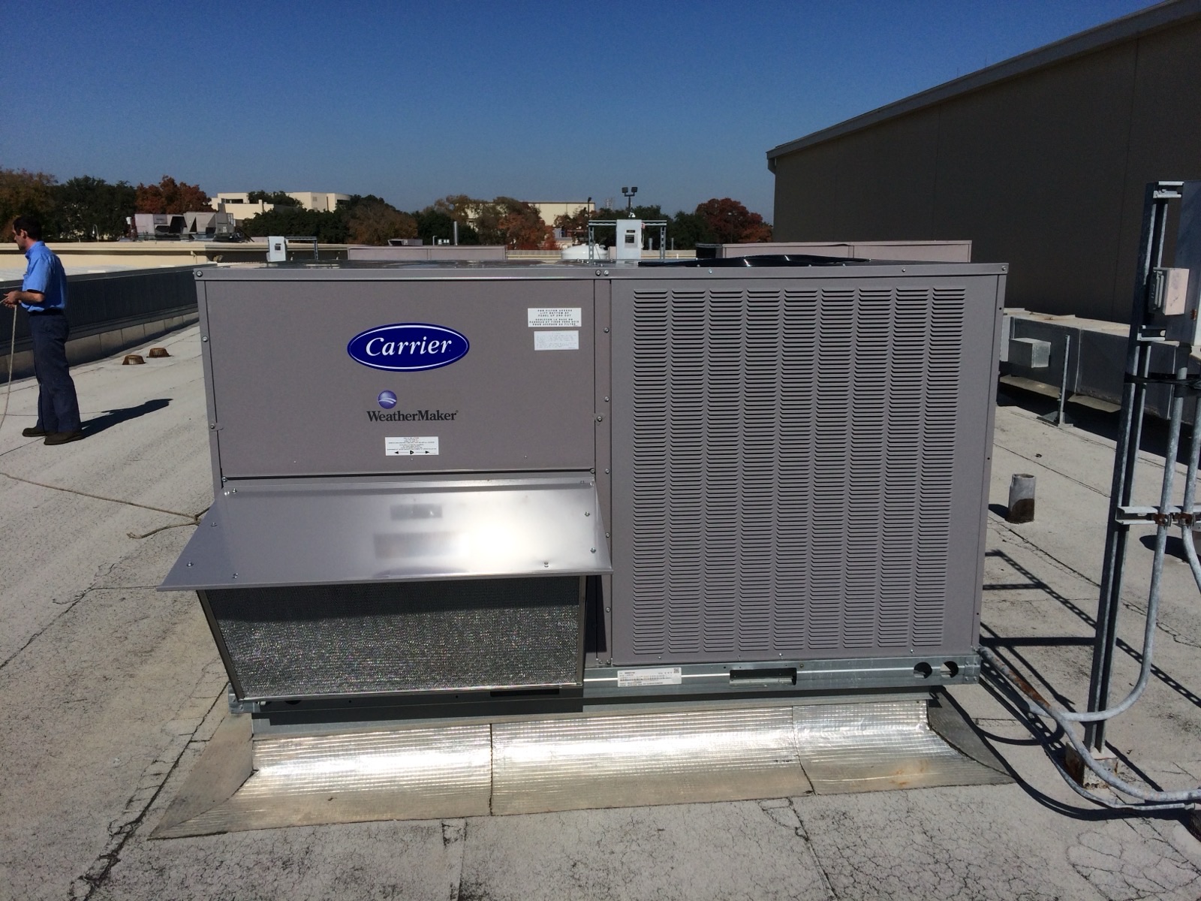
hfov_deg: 61.7
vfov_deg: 48.2
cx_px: 600
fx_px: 1006
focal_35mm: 29
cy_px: 450
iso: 40
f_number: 2.2
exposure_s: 1/6849
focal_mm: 4.15
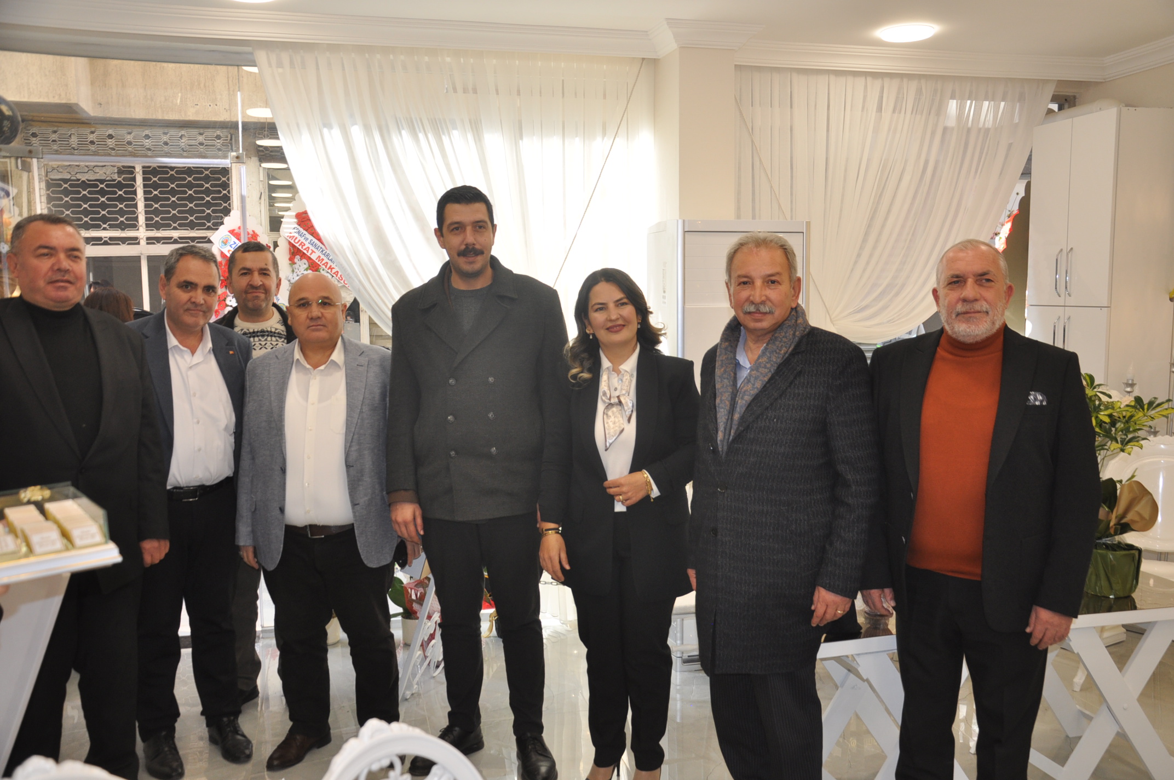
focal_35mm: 33
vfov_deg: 39.9
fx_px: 1075
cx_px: 587
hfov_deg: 57.3
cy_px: 390
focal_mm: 22
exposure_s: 1/200
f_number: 3.8
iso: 360
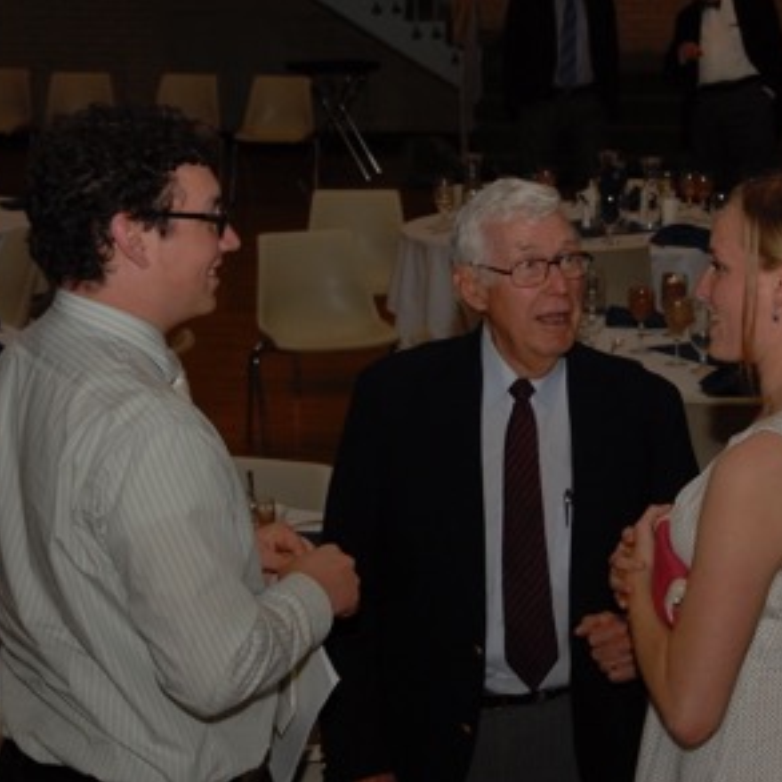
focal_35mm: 96
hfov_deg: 18.1
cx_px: 504
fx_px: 2454
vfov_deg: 18.1
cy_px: 391
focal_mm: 50
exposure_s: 1/60
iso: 400
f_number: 7.1
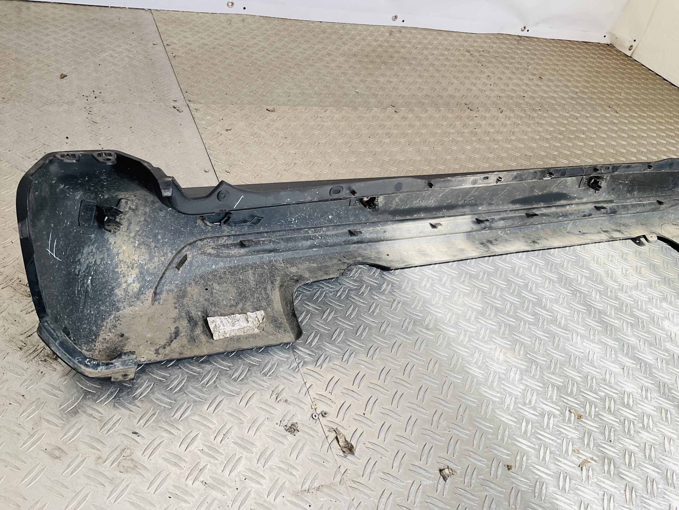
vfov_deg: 48.2
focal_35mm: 29
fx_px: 569
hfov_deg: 61.7
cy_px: 255
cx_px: 340
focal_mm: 3
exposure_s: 1/454
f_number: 1.8
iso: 16
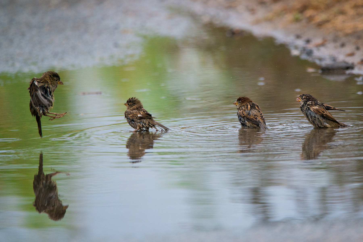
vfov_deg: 2.3
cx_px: 182
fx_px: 6050
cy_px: 121
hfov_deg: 3.4
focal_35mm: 600
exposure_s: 1/2500
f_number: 6.3
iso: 800
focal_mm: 600
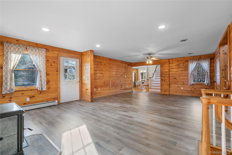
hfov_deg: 96.7
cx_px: 116
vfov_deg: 73.7
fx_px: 103
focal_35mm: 16
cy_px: 78
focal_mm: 16
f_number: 6.3
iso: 400
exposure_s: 1/8
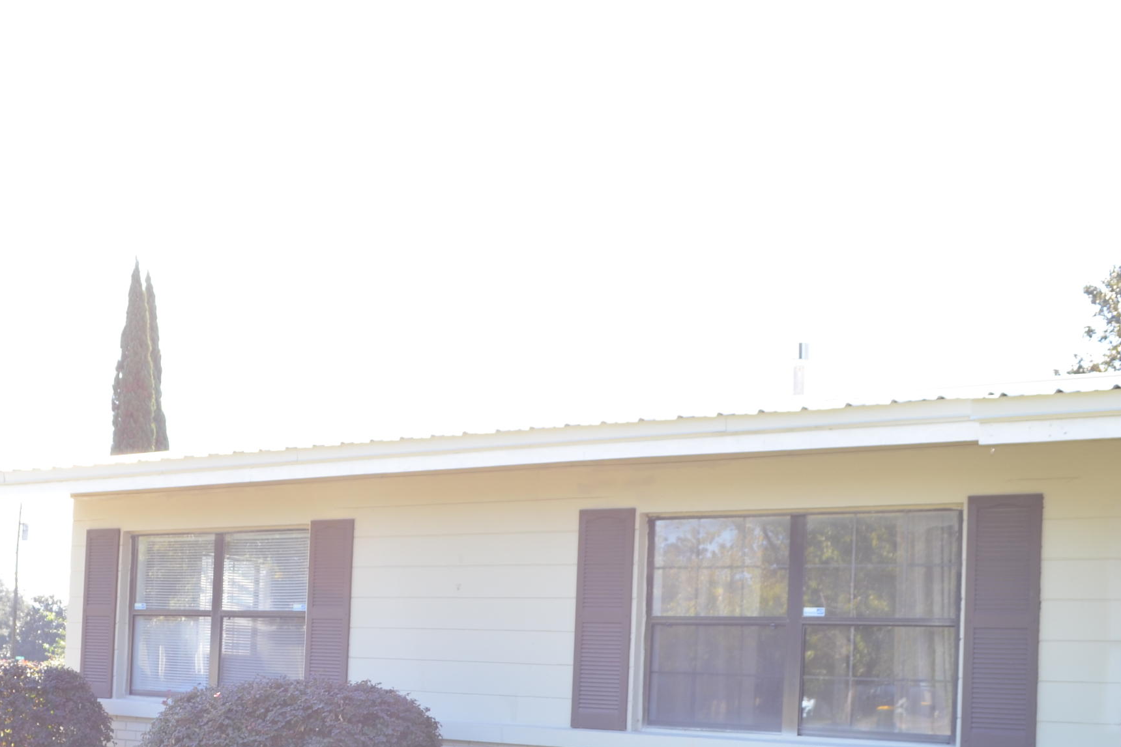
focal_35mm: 47
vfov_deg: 27.8
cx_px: 345
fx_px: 1464
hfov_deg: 41.2
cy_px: 646
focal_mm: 18
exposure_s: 1/80
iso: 100
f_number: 5.6
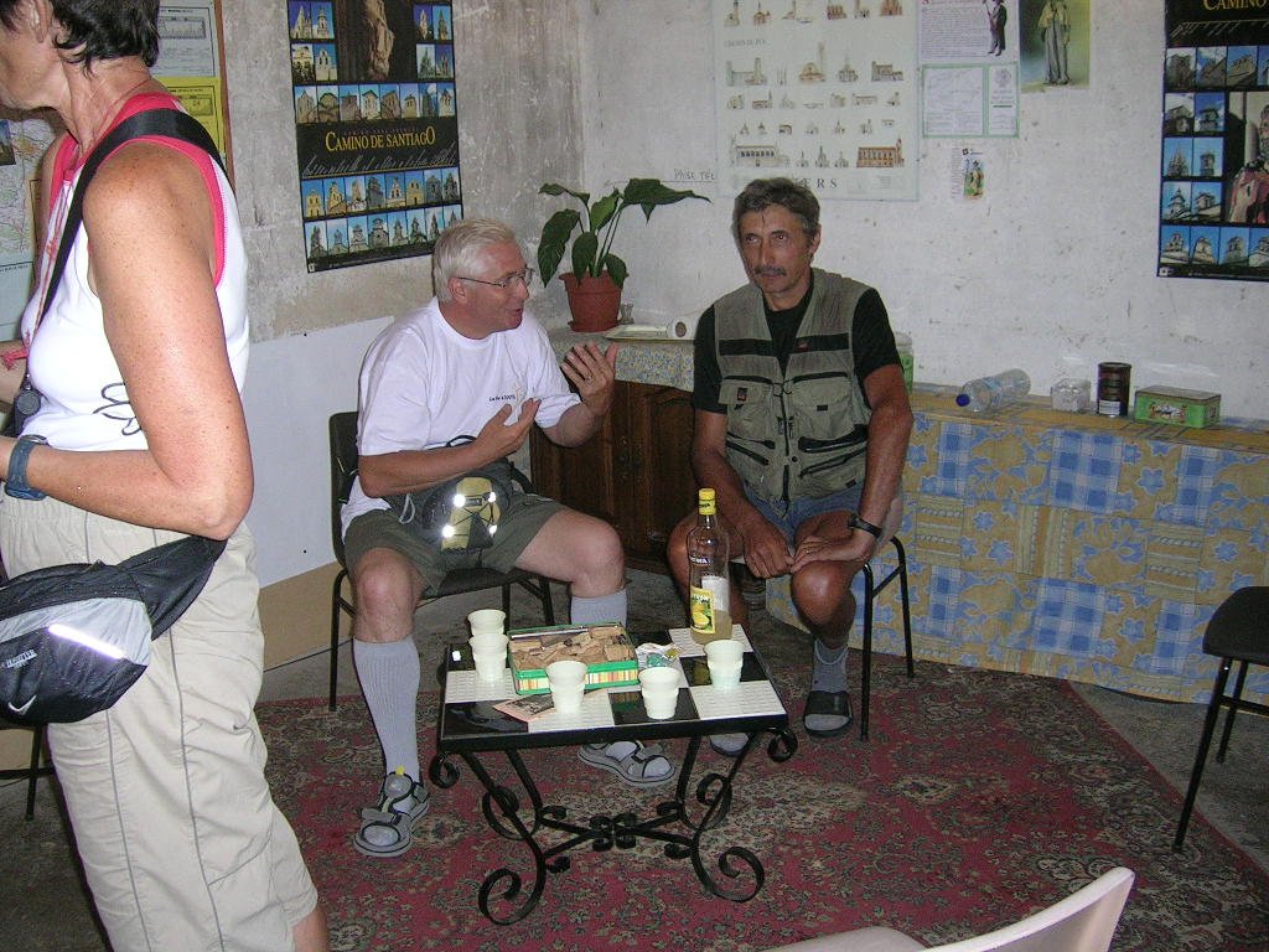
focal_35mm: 35
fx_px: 1283
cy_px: 476
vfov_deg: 40.7
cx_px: 634
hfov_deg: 52.6
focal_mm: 5.4
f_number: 2.8
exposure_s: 1/60.1
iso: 154
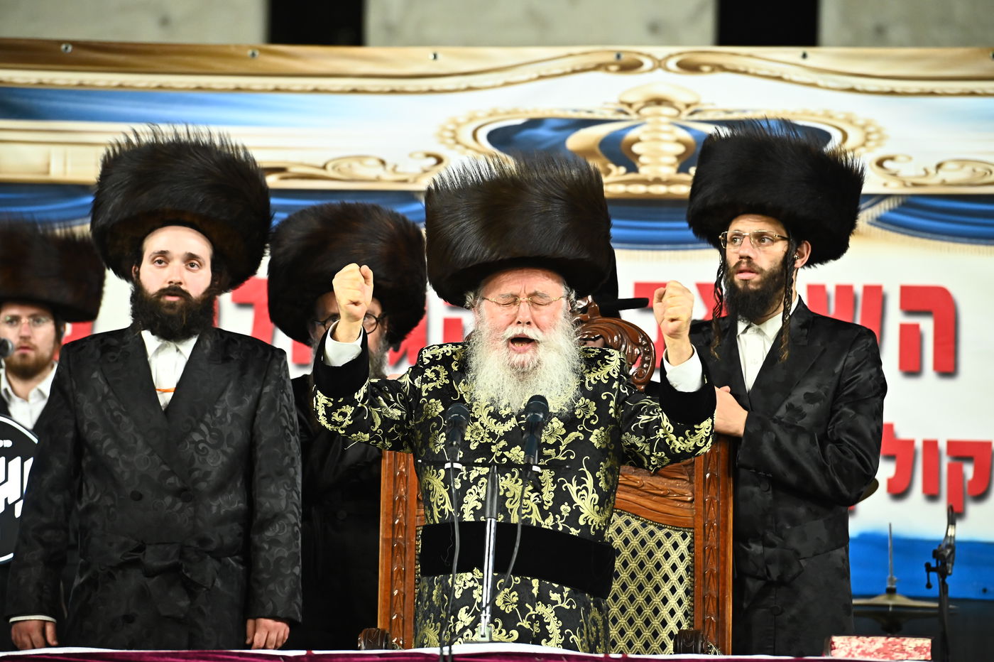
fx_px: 5519
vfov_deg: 6.9
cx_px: 497
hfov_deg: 10.3
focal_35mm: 200
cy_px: 331
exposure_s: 1/160
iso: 3200
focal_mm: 200
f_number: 5.6
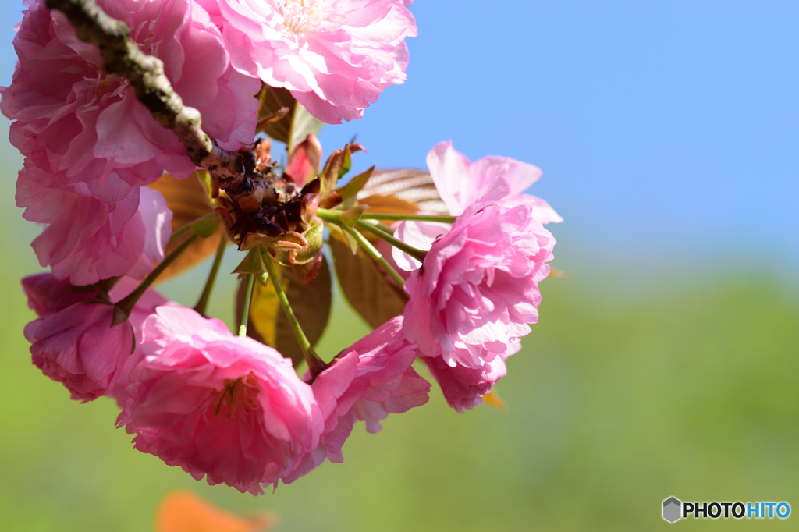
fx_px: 3494
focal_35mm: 158
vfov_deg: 8.7
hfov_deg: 13.0
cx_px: 400
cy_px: 266
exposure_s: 1/640
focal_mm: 105
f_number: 6.3
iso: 200
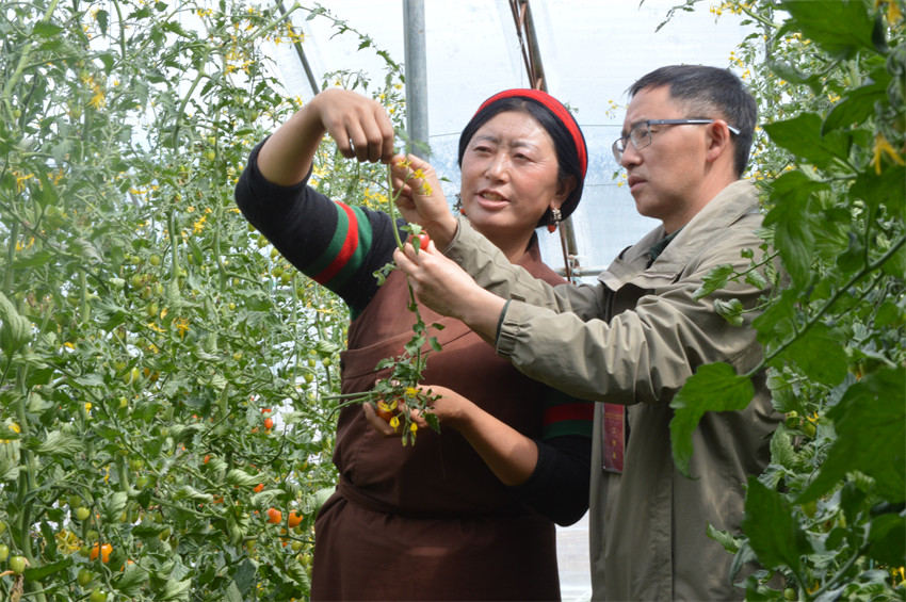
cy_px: 301
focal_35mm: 105
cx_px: 453
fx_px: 2640
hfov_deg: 19.5
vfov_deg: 13.0
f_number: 22
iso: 200
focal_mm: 70
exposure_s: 1/25
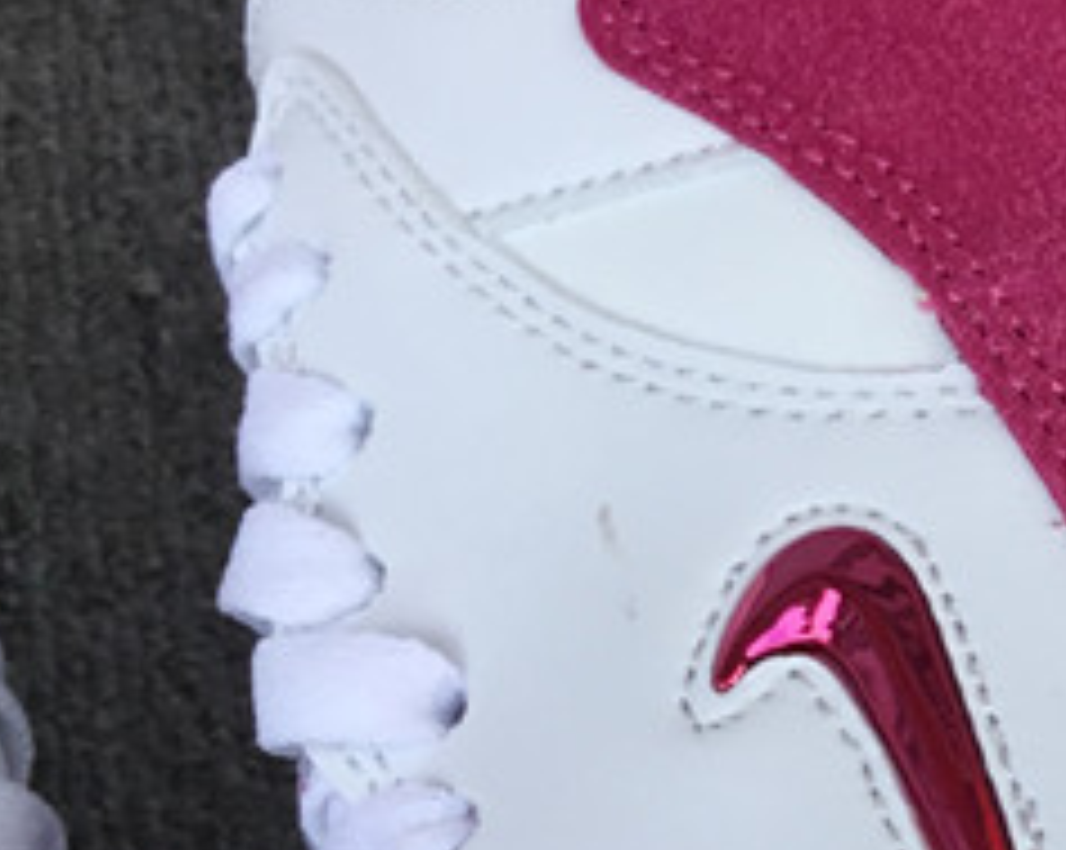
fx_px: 3624
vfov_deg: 13.3
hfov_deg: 15.8
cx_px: 1412
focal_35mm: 115
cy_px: 776
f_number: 2.4
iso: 25
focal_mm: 3.3
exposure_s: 1/386
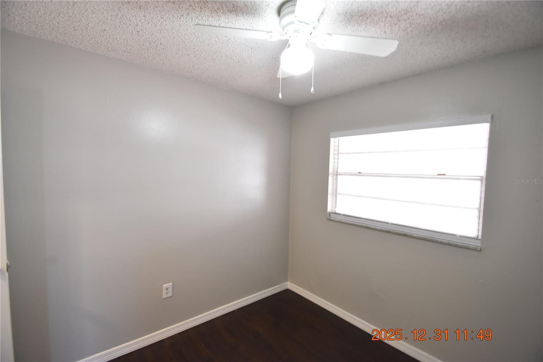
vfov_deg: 77.3
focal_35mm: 15
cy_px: 181
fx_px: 226
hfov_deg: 100.4
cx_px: 272
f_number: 3.5
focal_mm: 10
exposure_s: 1/20
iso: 800
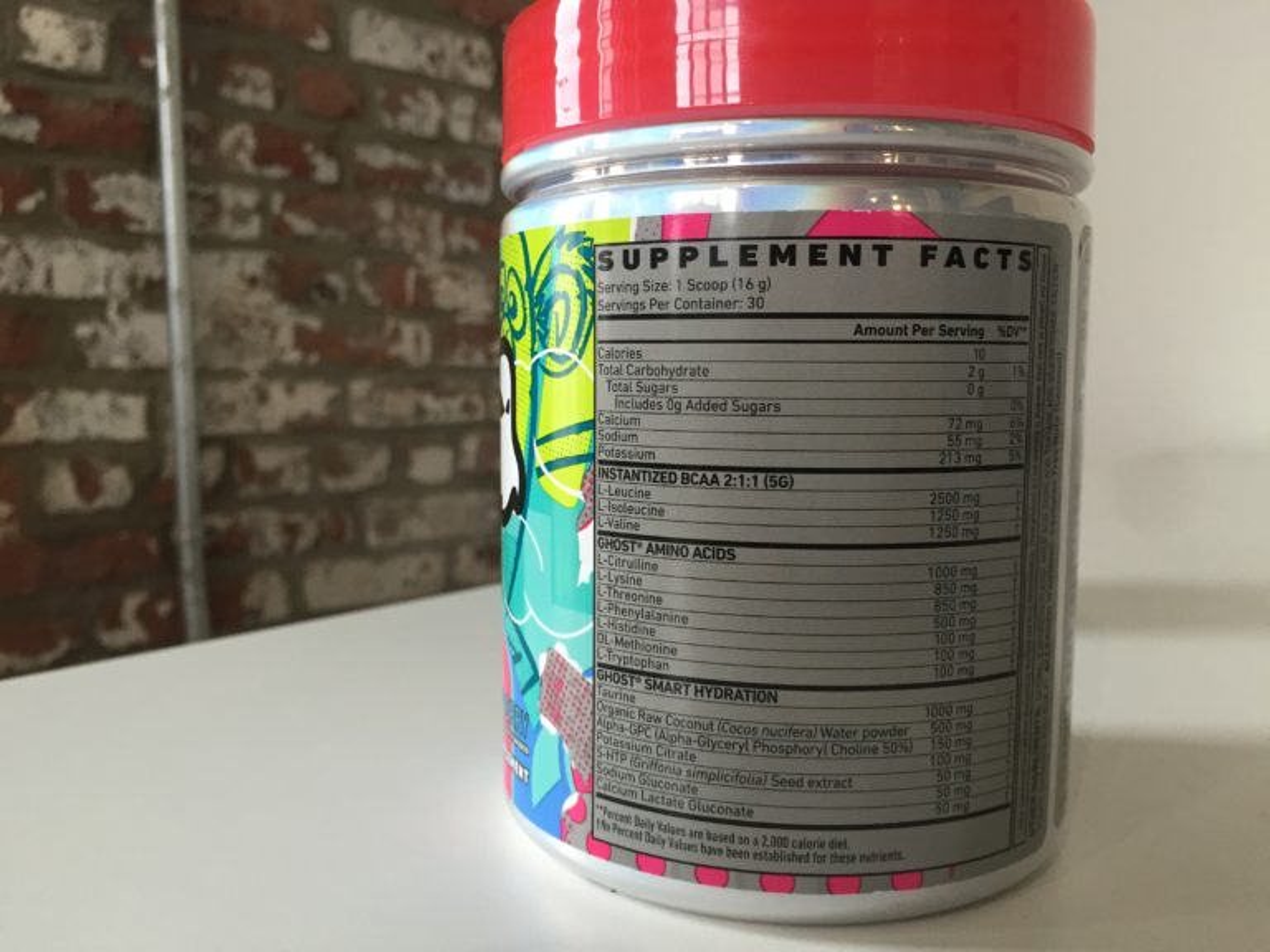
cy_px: 476
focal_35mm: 29
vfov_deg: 48.2
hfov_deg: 61.7
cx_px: 635
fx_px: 1064
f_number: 2.2
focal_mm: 4.15
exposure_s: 1/30
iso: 100
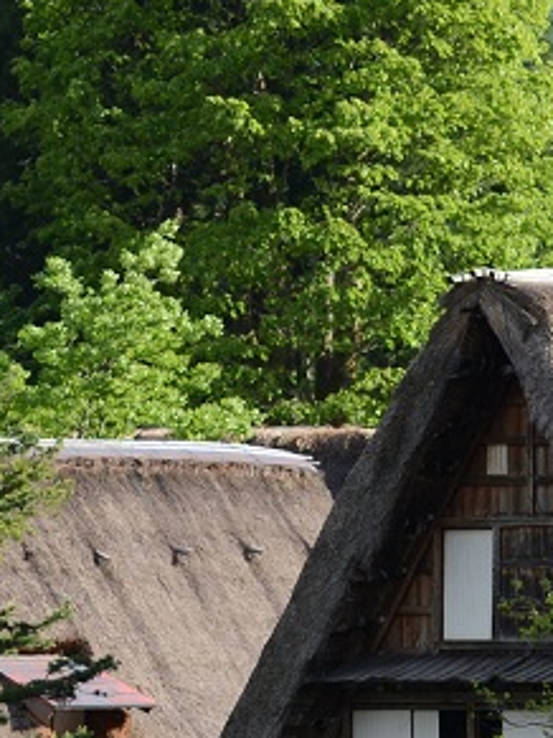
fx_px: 11553
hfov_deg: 2.7
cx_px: 114
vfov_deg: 3.7
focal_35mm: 542
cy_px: 46
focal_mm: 82
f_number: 5
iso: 100
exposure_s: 1/250
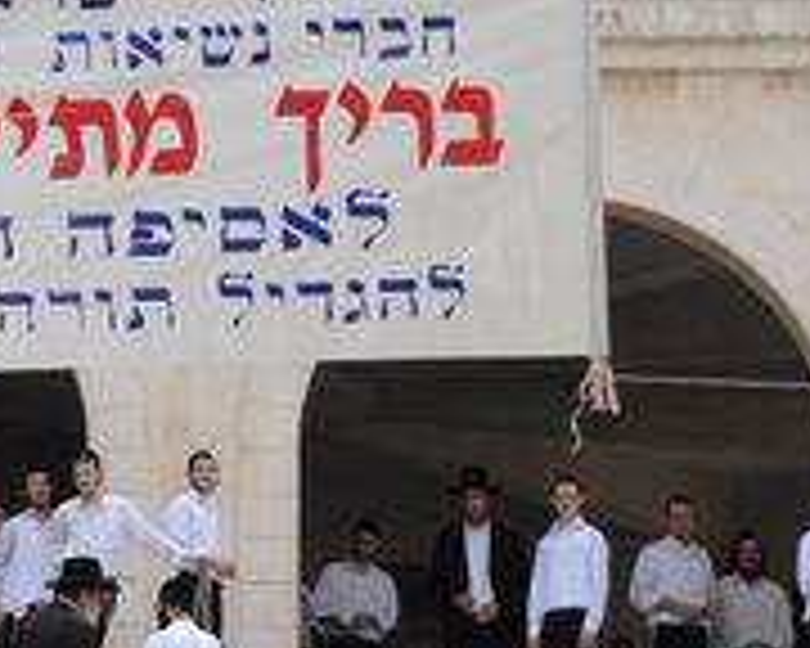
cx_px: 4
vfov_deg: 7.1
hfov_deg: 8.8
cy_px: 268
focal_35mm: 218
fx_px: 5226
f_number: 7.1
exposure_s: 1/125
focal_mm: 70
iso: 200
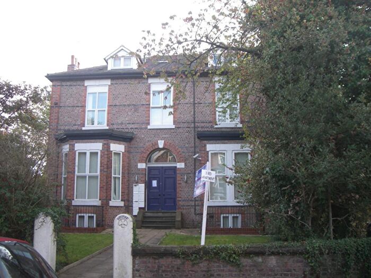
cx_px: 186
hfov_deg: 49.0
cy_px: 139
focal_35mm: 38
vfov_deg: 37.7
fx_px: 407
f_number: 2.7
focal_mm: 6.2
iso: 64
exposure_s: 1/80
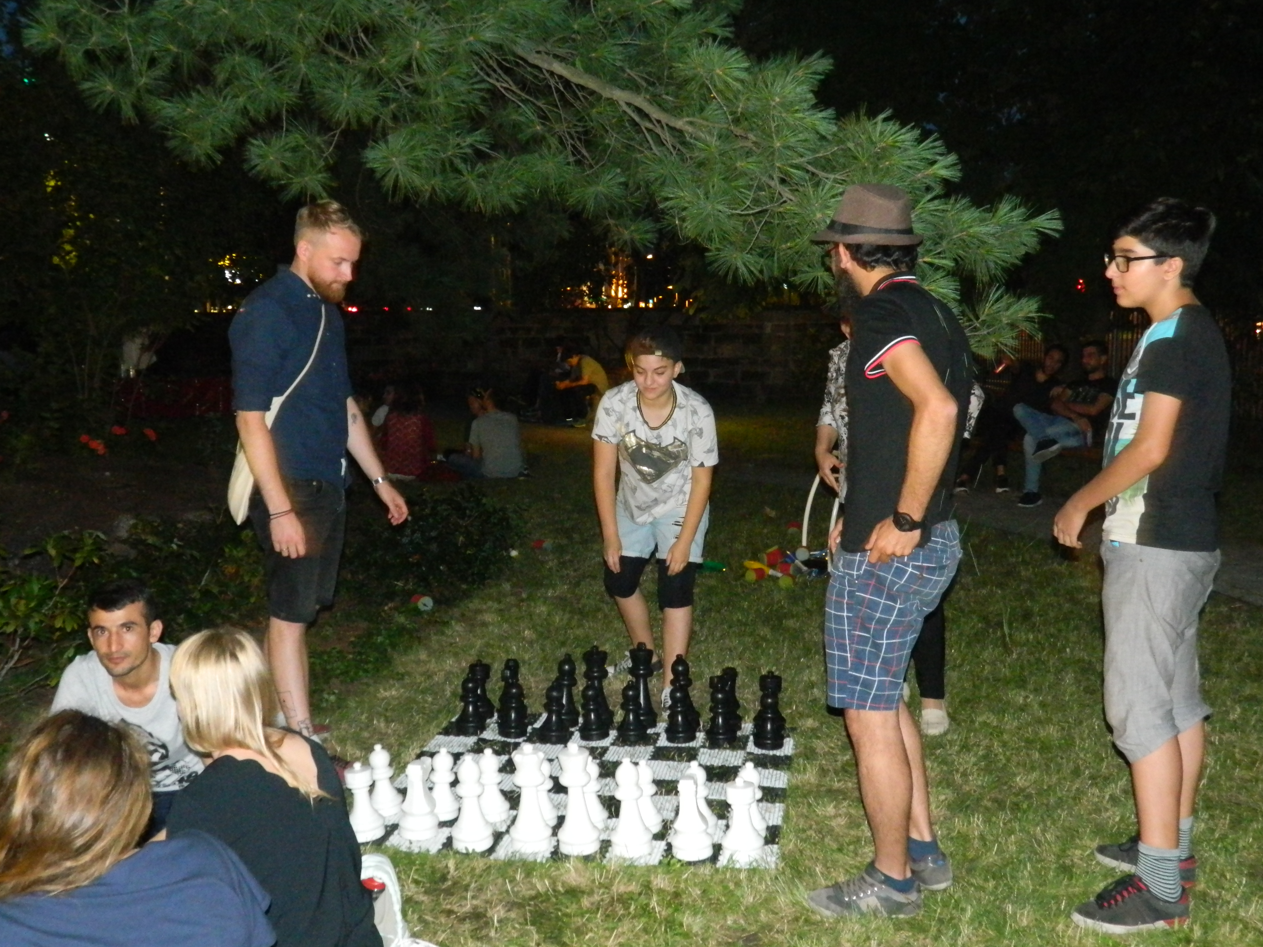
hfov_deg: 52.6
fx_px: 1277
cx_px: 632
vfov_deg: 40.7
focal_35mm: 35
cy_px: 474
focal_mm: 6.2
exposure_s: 1/8
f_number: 3.3
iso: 800
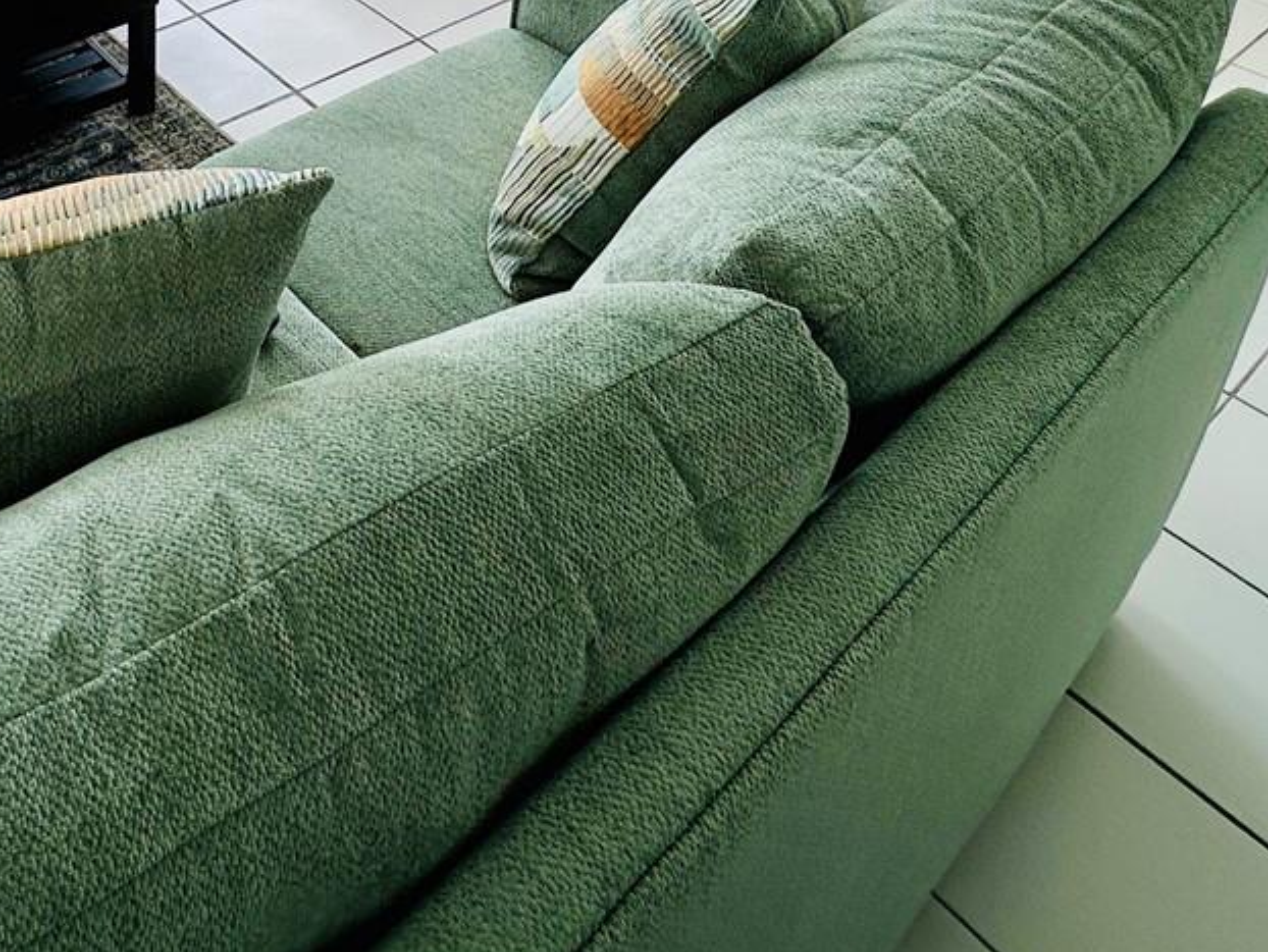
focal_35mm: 36
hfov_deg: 47.0
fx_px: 1319
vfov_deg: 31.6
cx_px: 163
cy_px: -249
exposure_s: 1/176
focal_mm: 2.22
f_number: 2.2
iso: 40
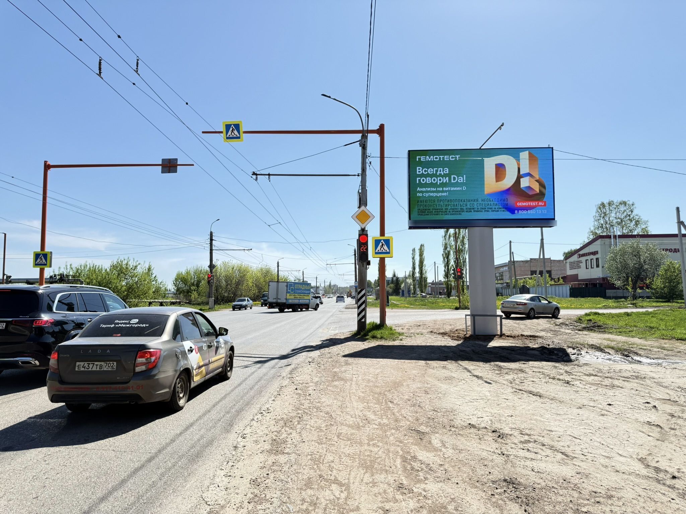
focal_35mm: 24
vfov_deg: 56.8
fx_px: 476
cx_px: 343
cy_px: 257
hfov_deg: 71.6
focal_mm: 6.76
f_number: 1.78
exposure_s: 1/3279
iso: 100
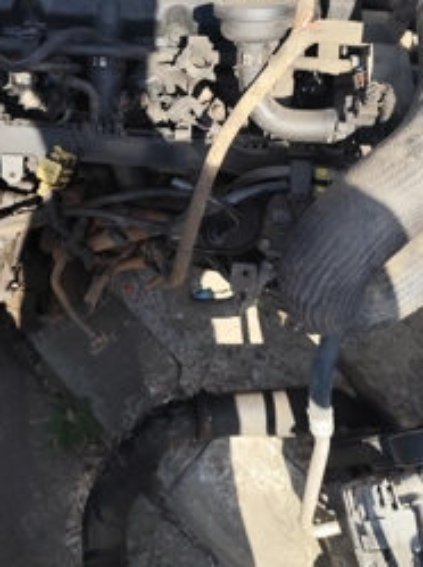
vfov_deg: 48.9
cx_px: 171
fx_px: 604
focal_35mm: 37
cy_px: 166
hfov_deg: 38.4
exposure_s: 1/423
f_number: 1.65
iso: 50
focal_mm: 6.14
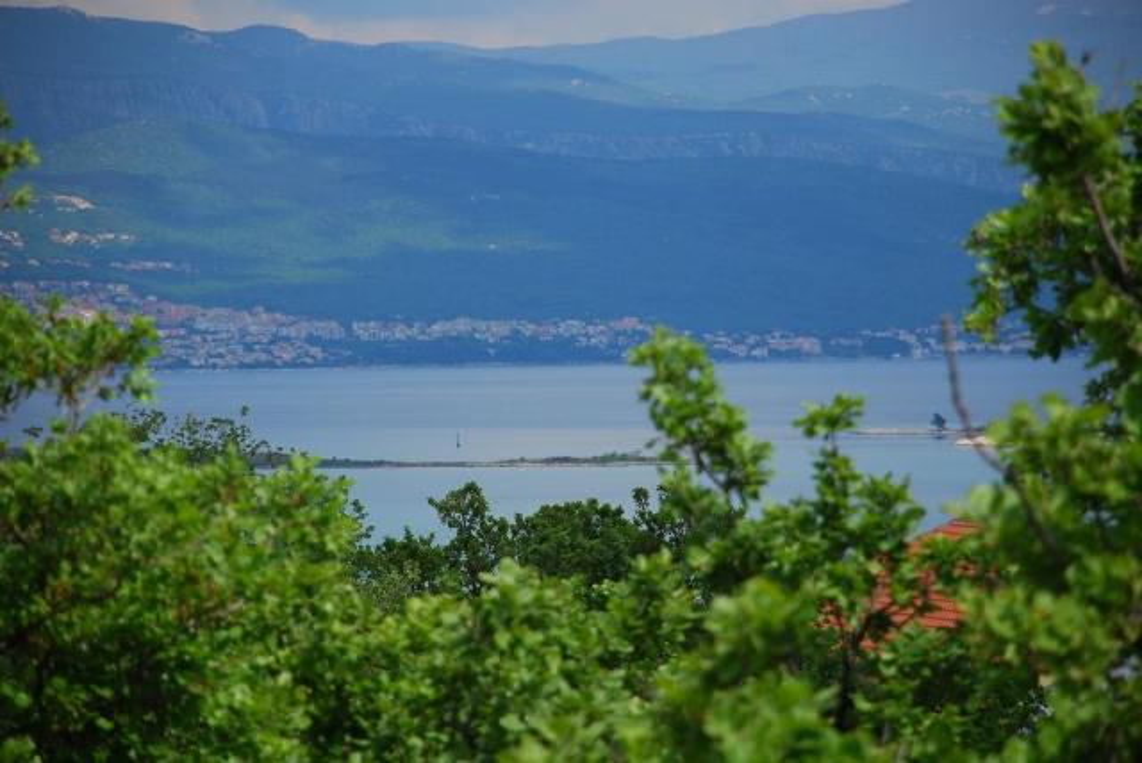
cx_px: 571
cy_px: 382
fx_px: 6429
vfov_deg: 6.8
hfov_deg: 10.2
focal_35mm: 202
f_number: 5.6
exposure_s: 1/800
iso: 160
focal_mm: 135
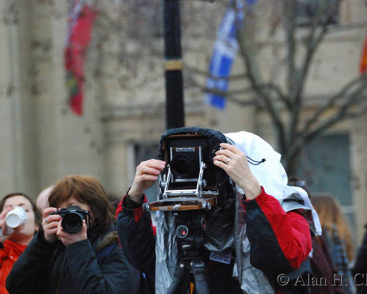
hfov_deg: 5.7
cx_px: 204
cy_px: 147
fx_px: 3683
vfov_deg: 4.6
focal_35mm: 339
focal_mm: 200
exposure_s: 1/200
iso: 1600
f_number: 5.6
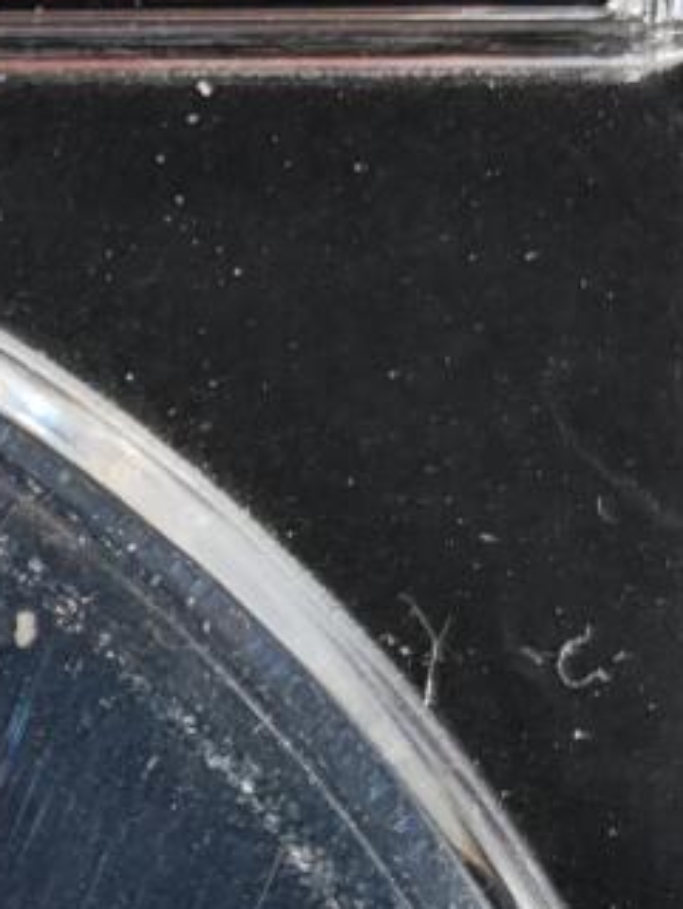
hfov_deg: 6.3
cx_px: -754
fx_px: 6047
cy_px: 617
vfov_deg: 8.6
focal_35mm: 230
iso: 64
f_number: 1.63
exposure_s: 1/100
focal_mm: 5.85
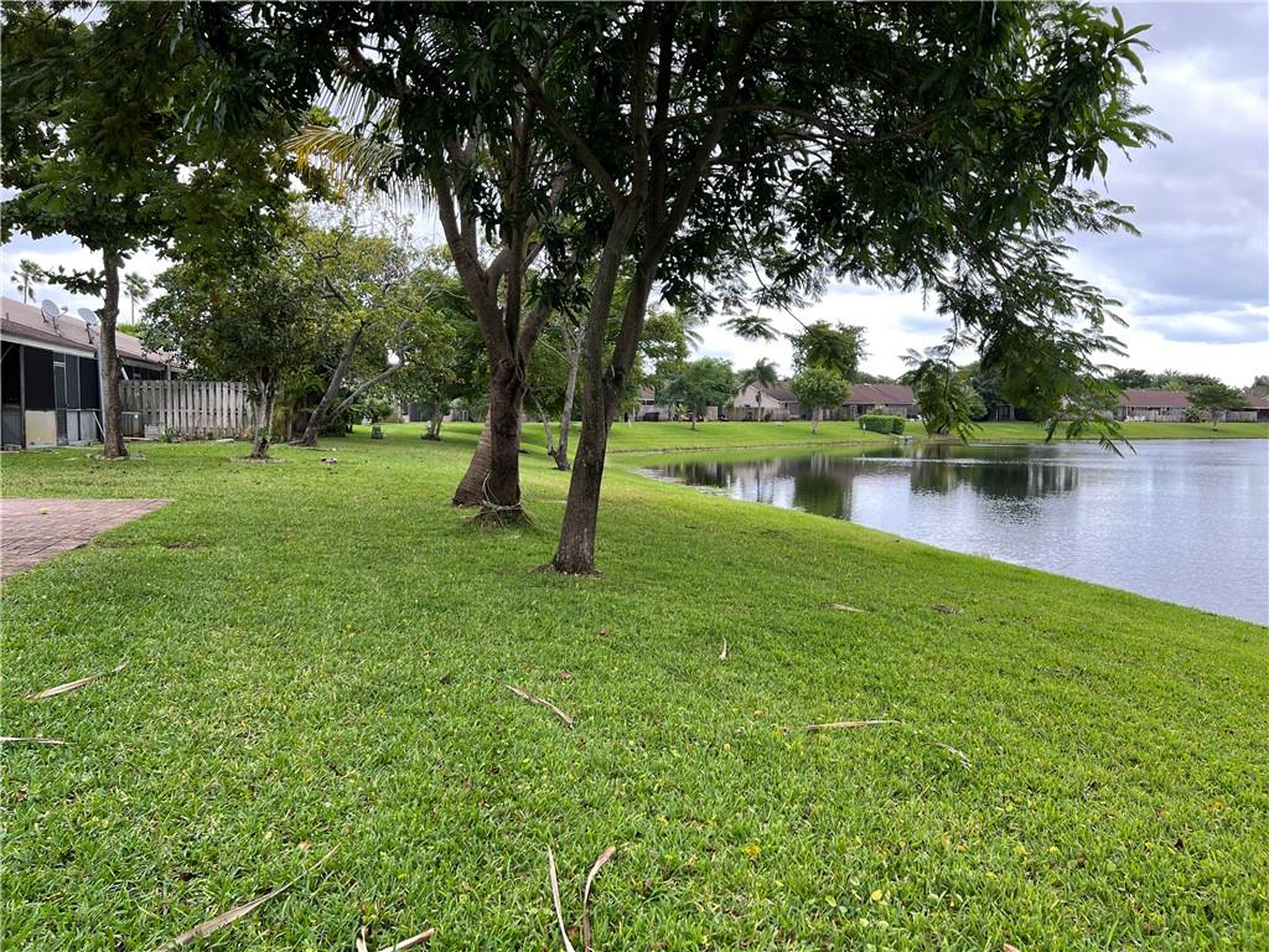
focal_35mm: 26
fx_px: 953
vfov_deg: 53.1
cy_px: 476
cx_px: 634
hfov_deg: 67.3
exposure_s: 1/181
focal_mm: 5.7
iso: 50
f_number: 1.5
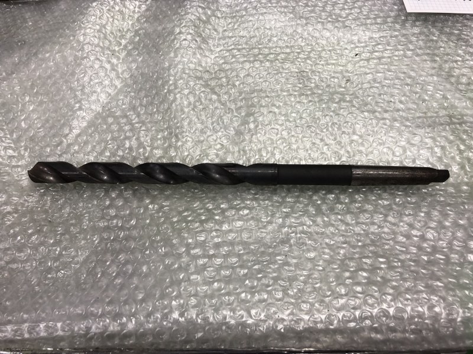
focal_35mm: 28
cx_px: 236
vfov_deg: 49.7
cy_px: 177
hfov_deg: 63.4
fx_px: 383
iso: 32
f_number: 1.8
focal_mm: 3.99
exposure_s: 1/30
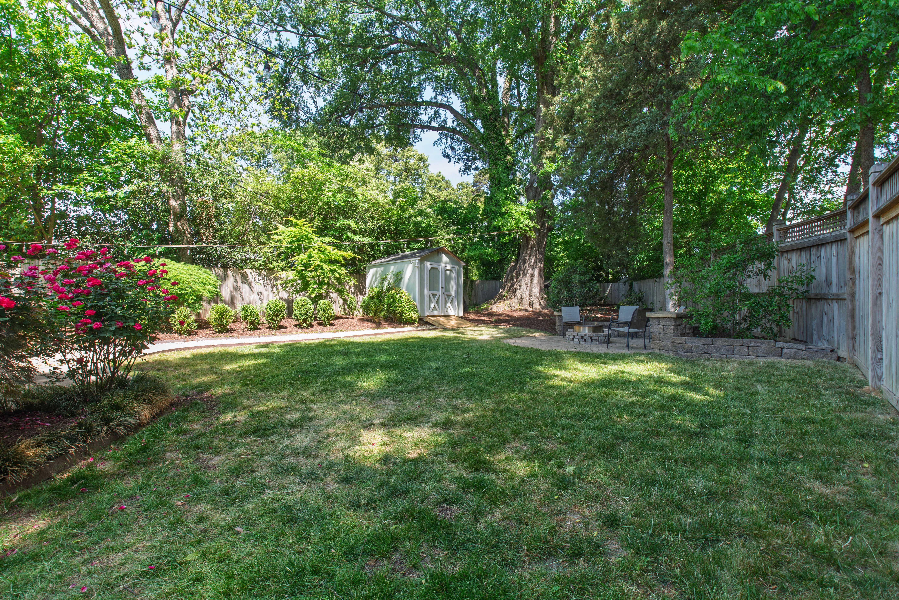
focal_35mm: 15
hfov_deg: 100.4
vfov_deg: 77.3
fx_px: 375
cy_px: 300
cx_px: 450
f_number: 8
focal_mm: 10
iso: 100
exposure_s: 1/30
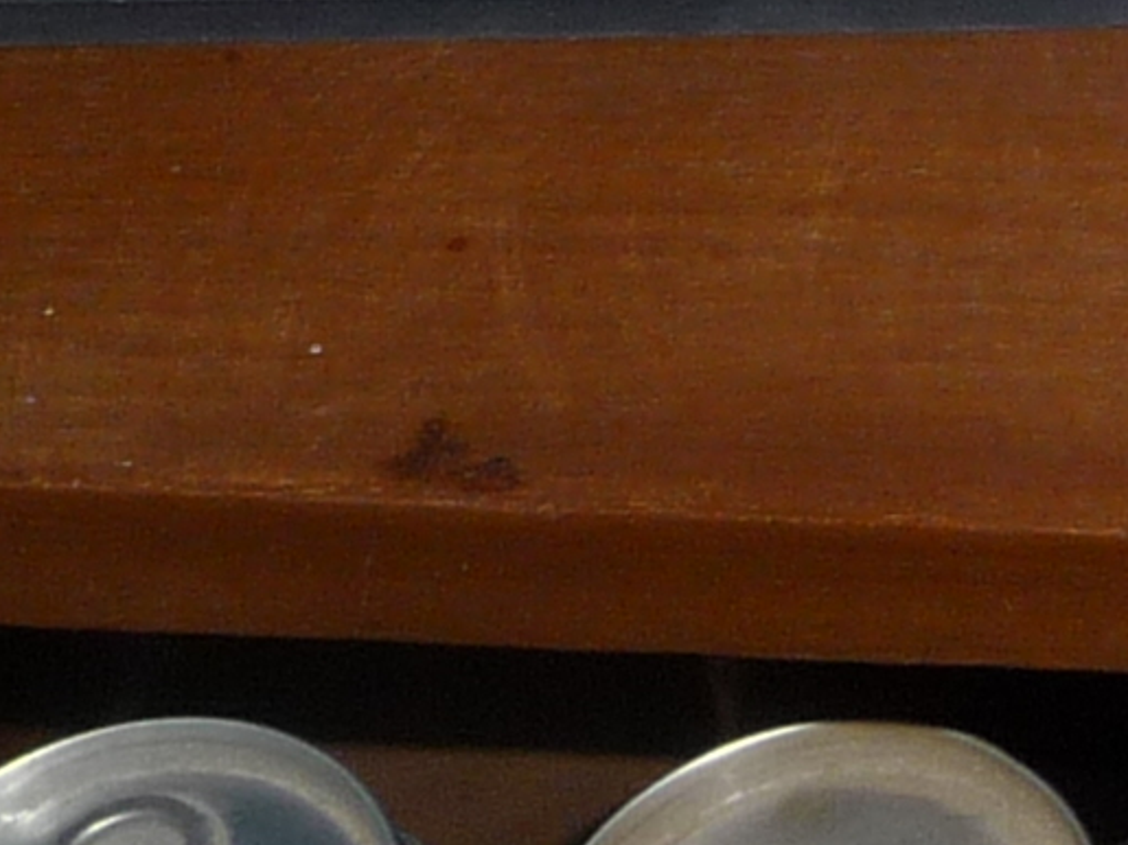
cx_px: 2149
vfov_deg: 7.8
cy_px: -370
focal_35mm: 188
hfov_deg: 9.9
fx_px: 6125
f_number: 3.3
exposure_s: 1/30
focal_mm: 4.7
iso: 100
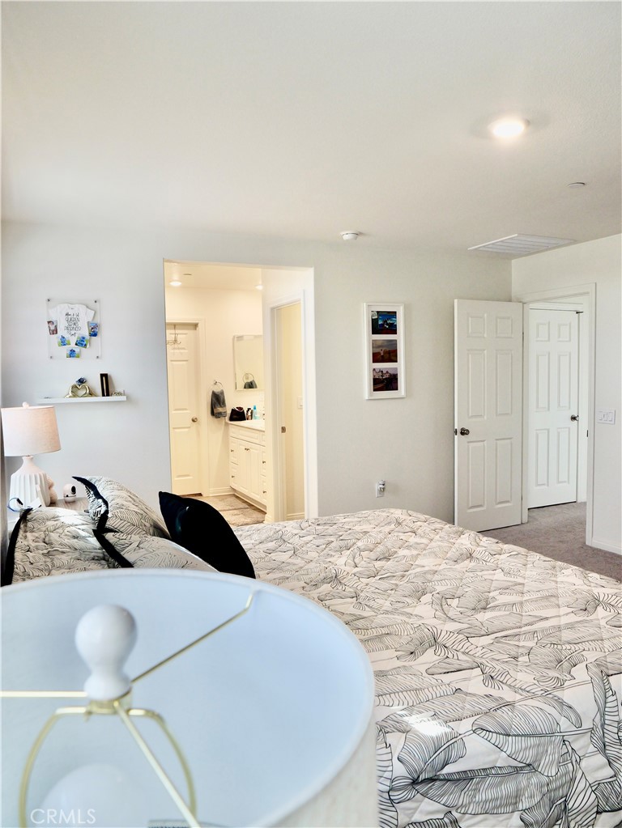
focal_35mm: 26
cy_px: 414
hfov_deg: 53.1
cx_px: 311
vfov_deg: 67.3
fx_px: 623
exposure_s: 1/60
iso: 500
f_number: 5
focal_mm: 13
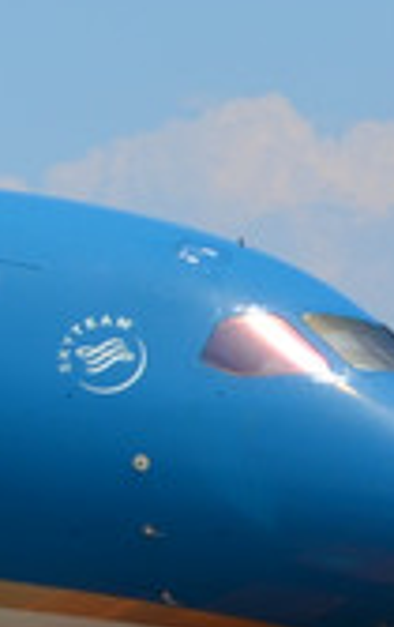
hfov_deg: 2.6
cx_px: -1490
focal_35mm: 496
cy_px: -263
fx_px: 8479
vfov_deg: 4.2
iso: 160
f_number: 10
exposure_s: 1/400
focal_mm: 45
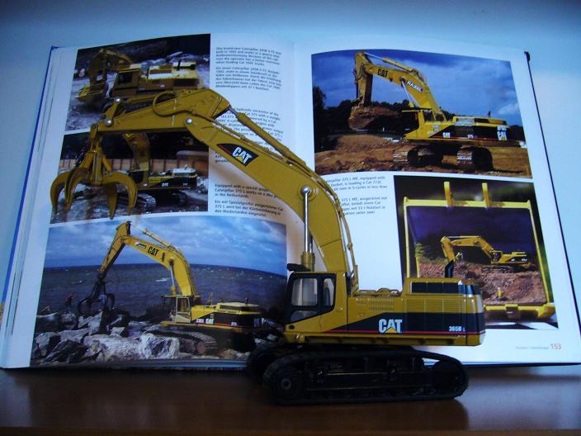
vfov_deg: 40.7
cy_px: 218
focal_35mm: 35
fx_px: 587
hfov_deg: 52.6
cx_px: 290
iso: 200
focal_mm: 5.8
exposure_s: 1/13
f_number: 2.8
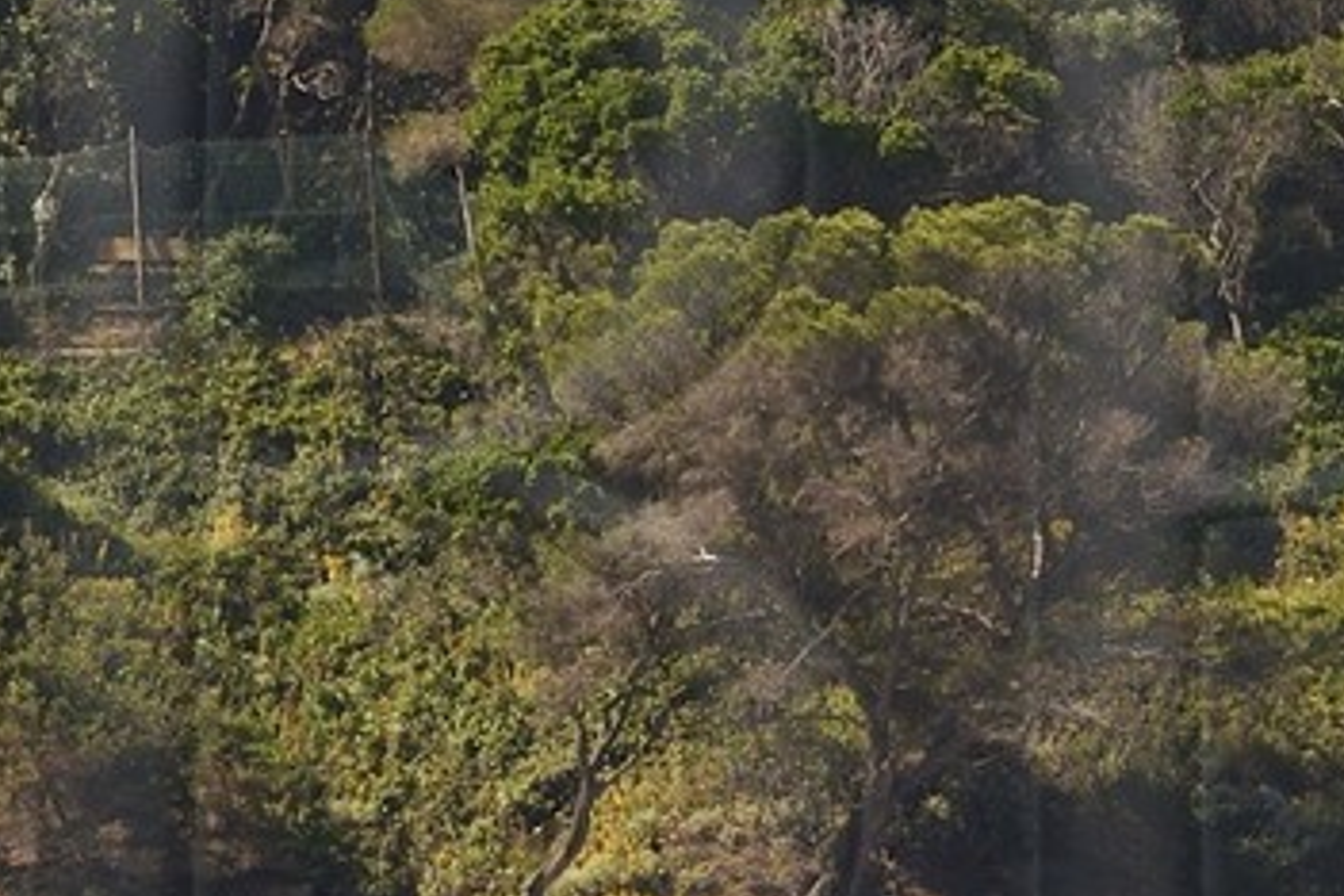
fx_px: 34045
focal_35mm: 912
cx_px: 942
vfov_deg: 1.5
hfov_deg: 2.3
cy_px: 517
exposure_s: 1/640
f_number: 8
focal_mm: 200
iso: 200
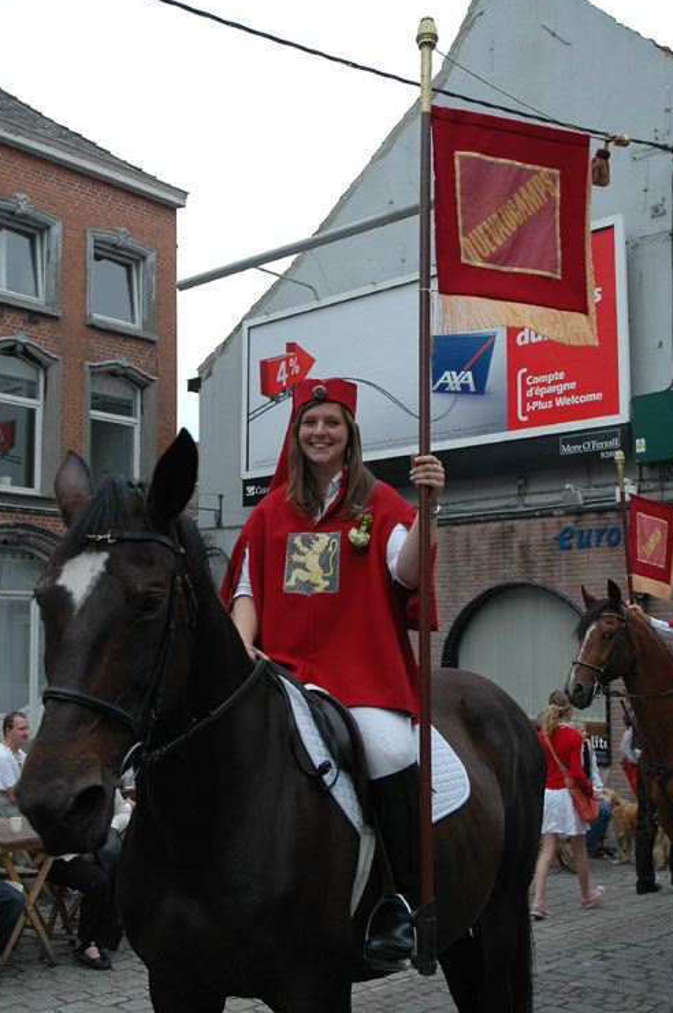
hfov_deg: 32.9
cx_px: 332
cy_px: 533
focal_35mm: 41
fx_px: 1139
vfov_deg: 47.9
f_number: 3.8
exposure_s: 1/1000
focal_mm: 25
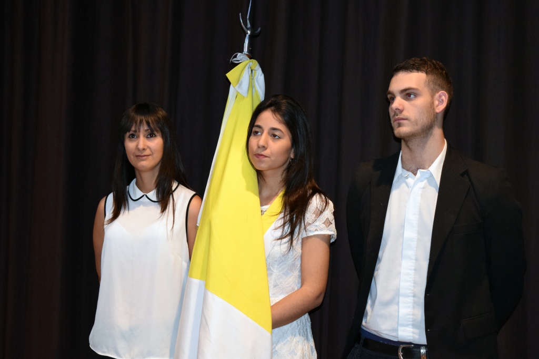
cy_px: 180
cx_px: 270
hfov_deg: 24.6
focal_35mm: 82
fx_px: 1235
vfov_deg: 16.6
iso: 2200
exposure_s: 1/60
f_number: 5.6
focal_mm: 55
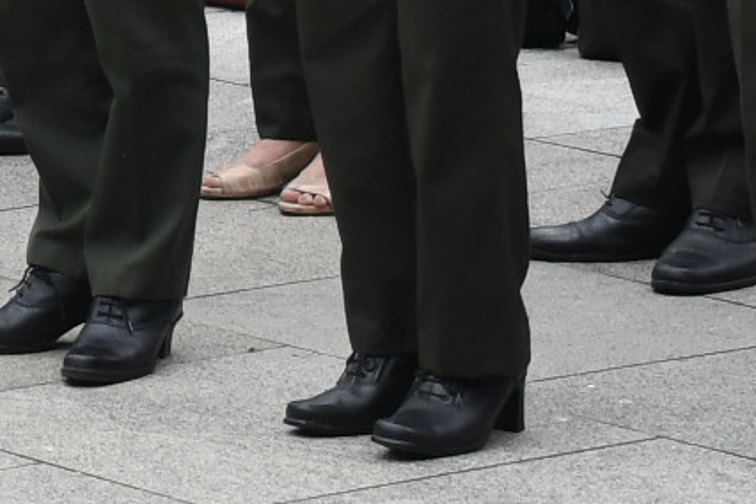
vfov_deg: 4.6
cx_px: -575
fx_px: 6174
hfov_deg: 6.8
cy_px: -680
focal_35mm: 294
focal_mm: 30
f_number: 4
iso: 320
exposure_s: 1/200
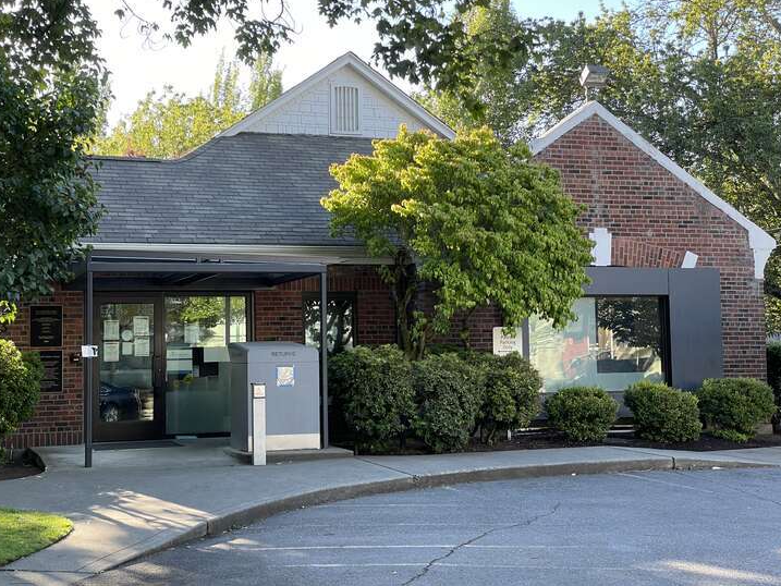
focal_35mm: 58
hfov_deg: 33.2
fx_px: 1309
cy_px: 286
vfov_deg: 25.2
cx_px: 371
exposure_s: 1/118
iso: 25
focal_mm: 6
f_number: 2
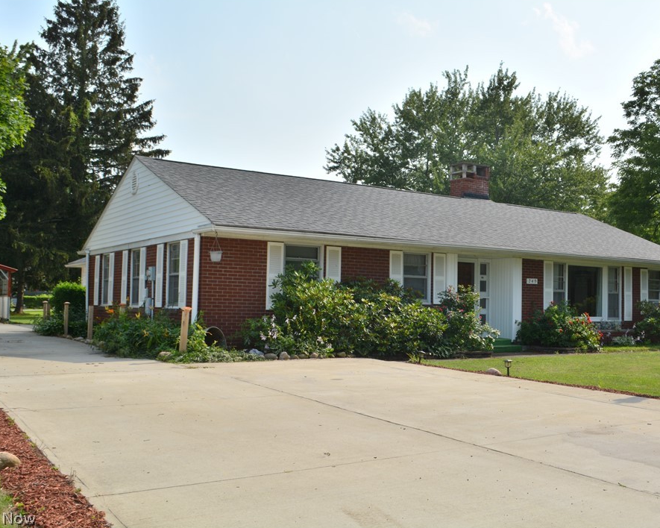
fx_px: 742
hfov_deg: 47.9
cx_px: 365
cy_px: 260
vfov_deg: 39.2
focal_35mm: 38
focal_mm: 22
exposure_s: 1/200
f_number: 10
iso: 100
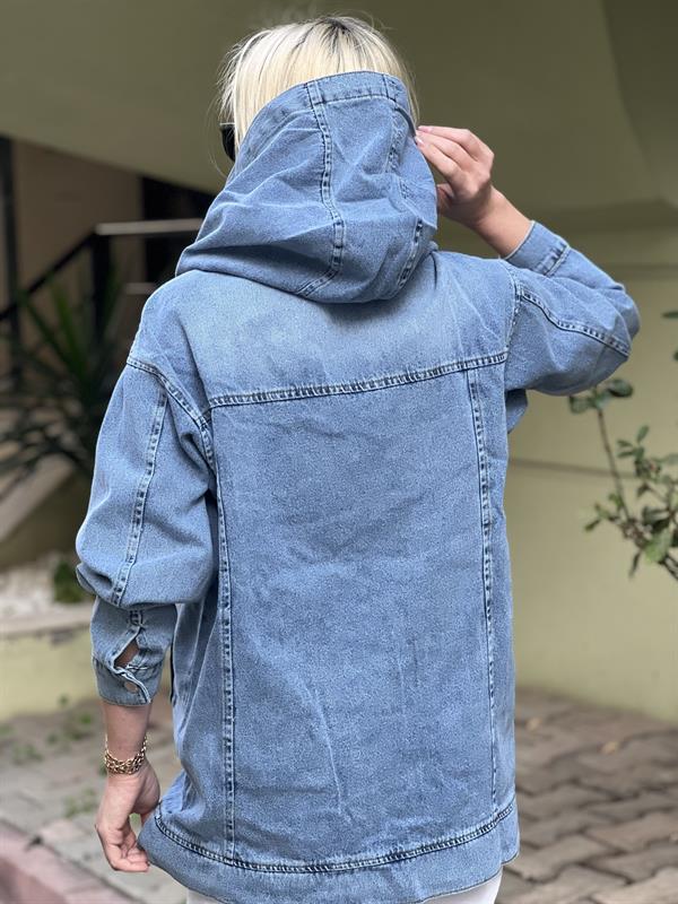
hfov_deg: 19.1
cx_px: 339
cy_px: 452
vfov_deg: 25.3
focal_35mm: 77
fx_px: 2011
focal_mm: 9
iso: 125
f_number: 2.8
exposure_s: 1/121
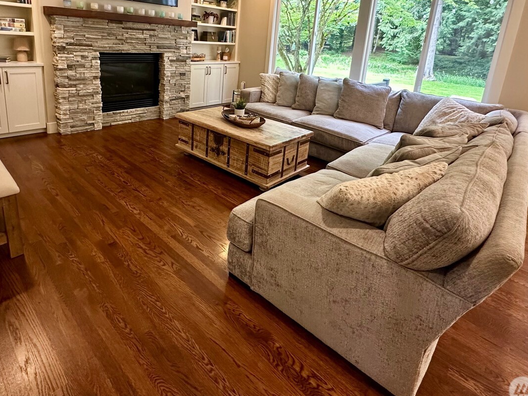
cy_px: 113
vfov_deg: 60.9
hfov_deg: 78.8
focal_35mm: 21
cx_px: 241
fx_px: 320
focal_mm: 2.22
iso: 250
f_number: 2.2
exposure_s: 1/60
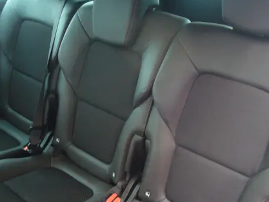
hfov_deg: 43.8
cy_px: 137
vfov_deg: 33.3
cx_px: 139
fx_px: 334
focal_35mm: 43
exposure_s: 1/8
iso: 200
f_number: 2.8
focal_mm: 4.6
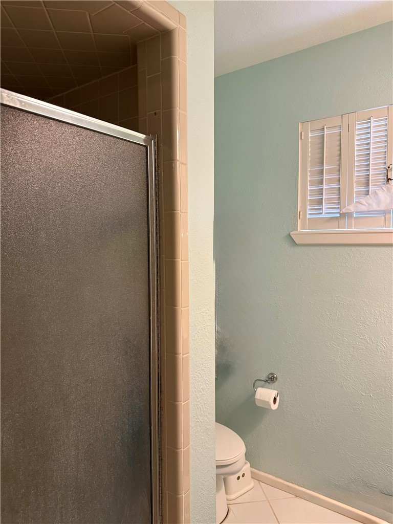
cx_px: 196
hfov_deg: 56.8
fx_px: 363
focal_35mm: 24
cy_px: 262
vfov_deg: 71.6
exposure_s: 1/60
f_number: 1.78
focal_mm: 6.76
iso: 500
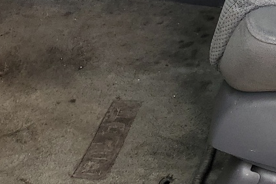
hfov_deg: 17.4
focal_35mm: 102
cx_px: 445
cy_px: -189
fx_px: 782
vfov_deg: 11.9
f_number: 1.5
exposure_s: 1/141
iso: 50
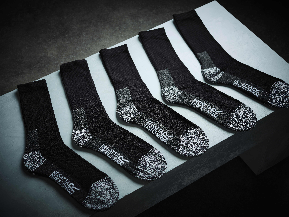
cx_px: 144
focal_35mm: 50
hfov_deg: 38.2
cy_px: 108
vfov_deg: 29.1
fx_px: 417
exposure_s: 1/125
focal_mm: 63
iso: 125
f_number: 8
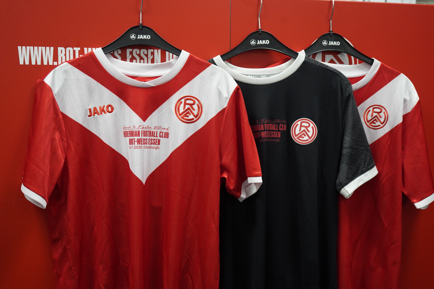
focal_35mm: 41
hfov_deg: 47.4
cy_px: 144
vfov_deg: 32.6
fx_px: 494
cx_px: 217
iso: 2500
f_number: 5
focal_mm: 41
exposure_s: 1/160
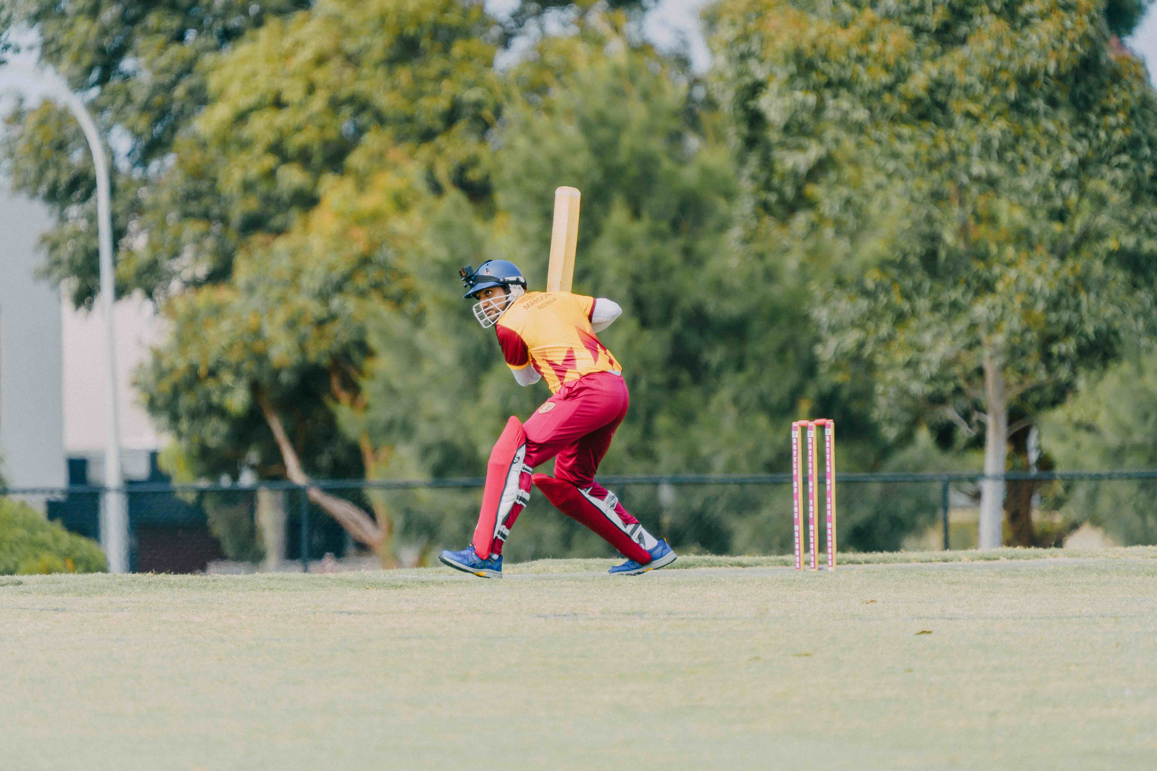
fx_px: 19282
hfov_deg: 3.4
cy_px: 386
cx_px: 578
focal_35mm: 600
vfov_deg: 2.3
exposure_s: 1/800
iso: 320
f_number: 6.3
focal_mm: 600
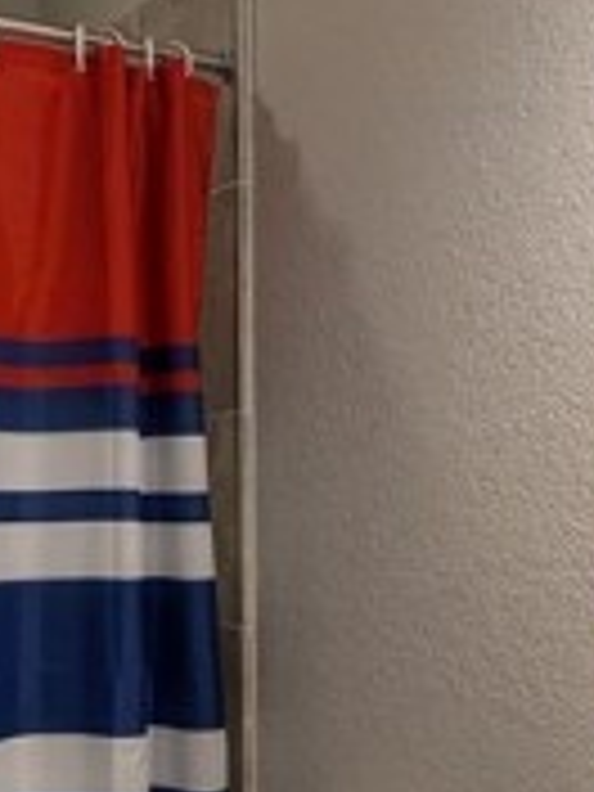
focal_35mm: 61
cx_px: 232
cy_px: 765
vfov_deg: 29.8
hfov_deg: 24.0
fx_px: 1396
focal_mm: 1.83
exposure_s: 1/60
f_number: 2.2
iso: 115
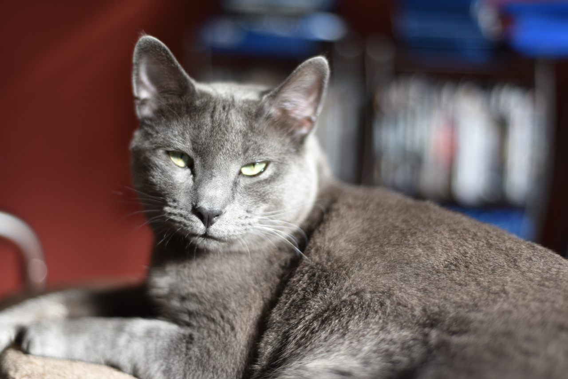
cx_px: 284
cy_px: 190
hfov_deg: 39.6
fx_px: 789
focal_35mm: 50
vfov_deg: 27.0
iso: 180
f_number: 1.8
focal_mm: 50
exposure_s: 1/100
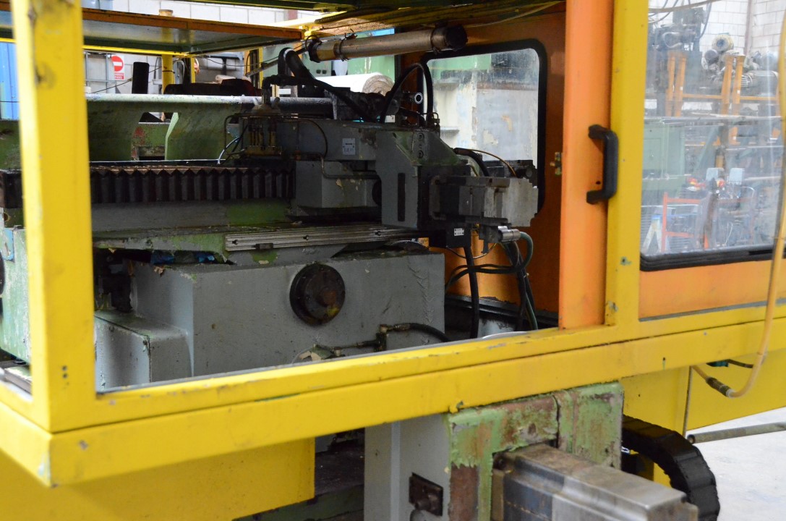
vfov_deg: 28.0
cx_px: 393
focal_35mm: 48
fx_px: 1046
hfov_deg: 41.2
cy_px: 260
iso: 6400
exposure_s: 1/160
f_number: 6.3
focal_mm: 32
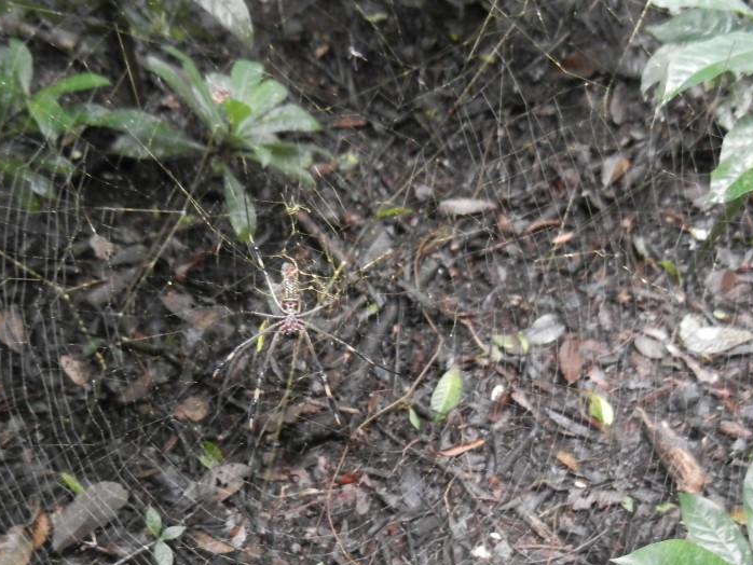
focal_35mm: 44
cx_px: 299
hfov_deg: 42.7
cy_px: 397
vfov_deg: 32.5
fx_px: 957
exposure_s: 1/3.2
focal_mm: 5.4
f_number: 3.5
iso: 200
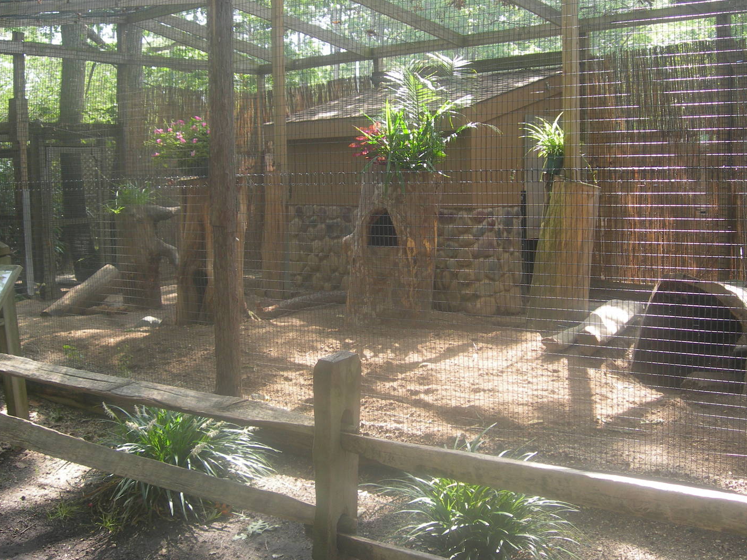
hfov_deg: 43.9
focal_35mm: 43
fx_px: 928
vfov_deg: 33.6
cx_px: 382
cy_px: 279
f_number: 2.8
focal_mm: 7.8
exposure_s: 1/79
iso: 50
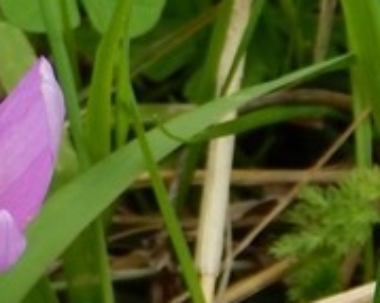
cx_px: -312
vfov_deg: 2.7
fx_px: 6486
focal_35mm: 577
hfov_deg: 3.3
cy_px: 172
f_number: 4.8
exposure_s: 1/250
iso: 125
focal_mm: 23.4
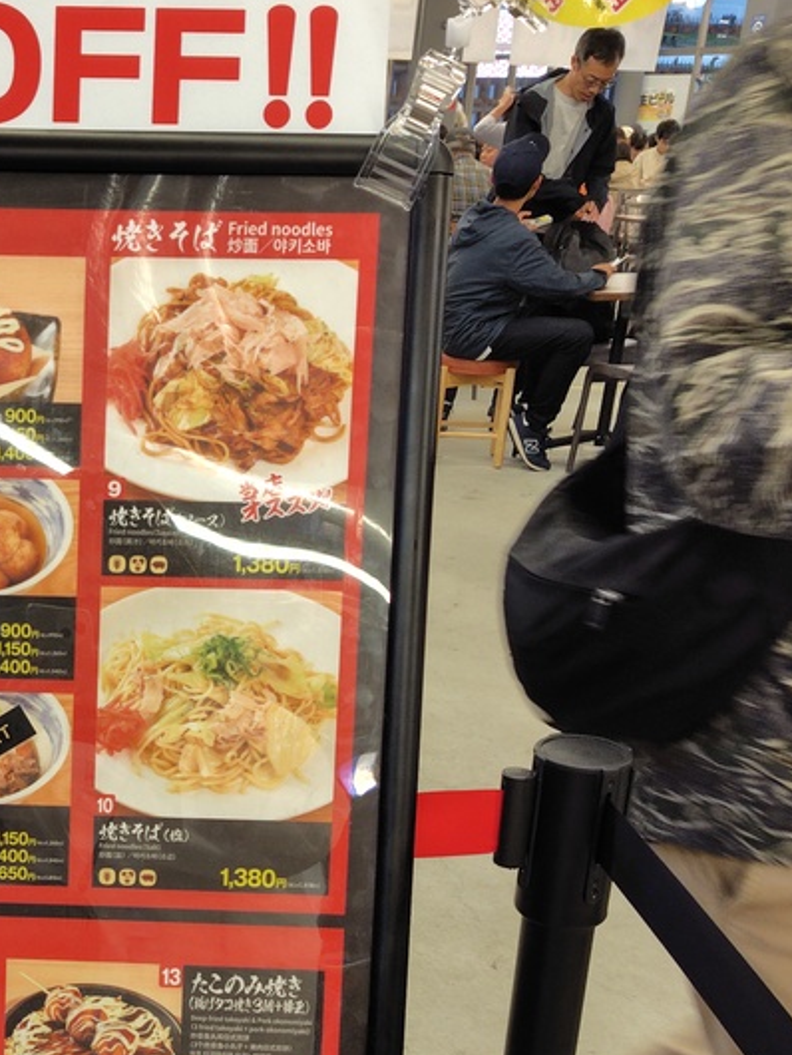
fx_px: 1494
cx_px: 17
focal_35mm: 49
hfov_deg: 28.1
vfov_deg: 37.8
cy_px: 804
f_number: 1.9
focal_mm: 5.6
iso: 213
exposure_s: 1/60
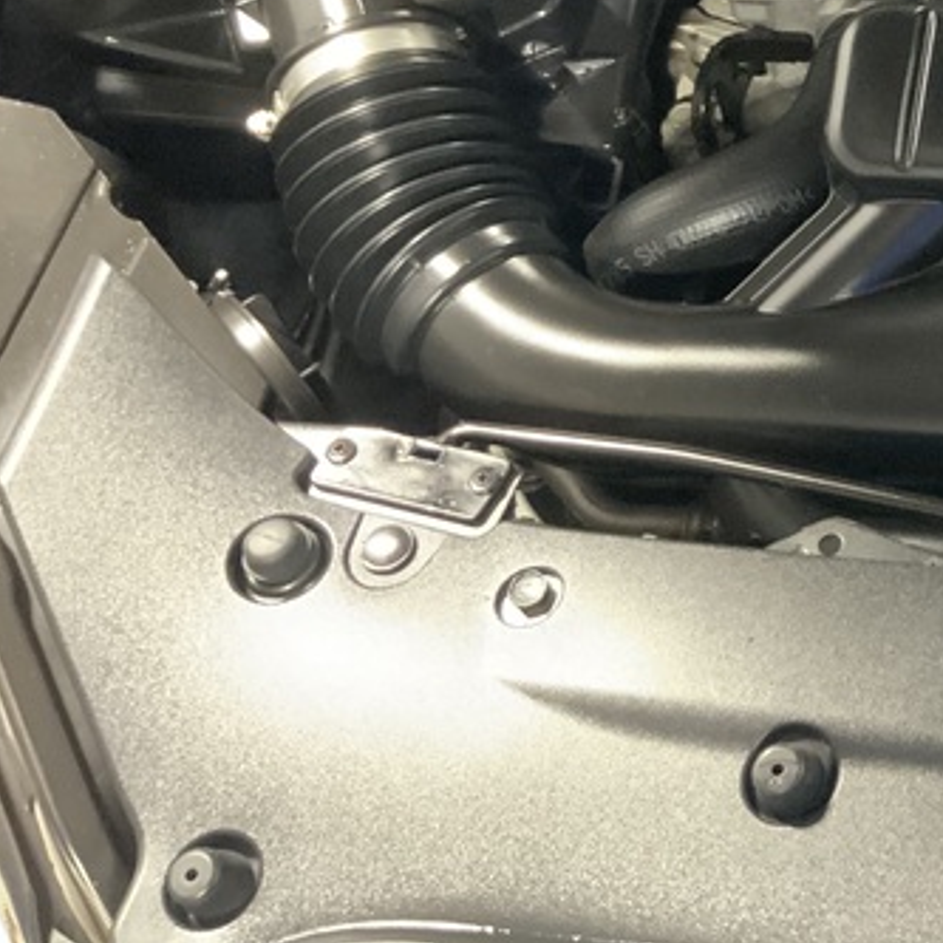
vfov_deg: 22.5
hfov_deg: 20.5
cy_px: 23
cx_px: 1351
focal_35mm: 74
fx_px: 2281
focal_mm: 3
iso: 400
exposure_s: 1/30
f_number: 1.8
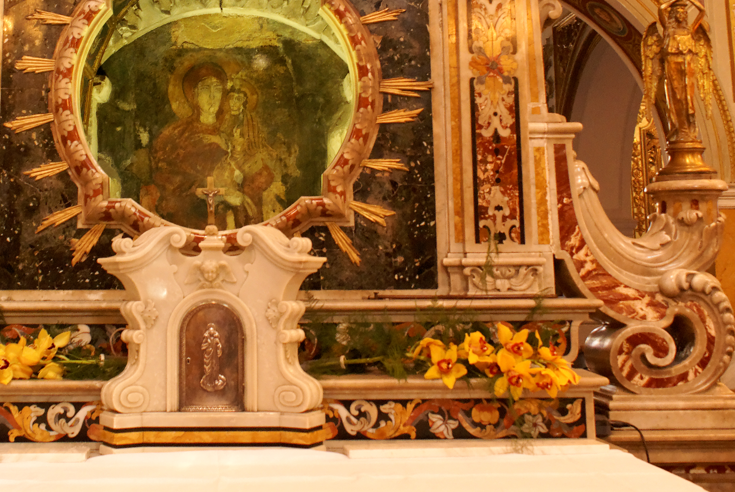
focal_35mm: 53
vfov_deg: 25.1
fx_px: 1083
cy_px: 82
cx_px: 244
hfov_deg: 37.1
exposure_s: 1/15
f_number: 3.5
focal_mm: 18
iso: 800
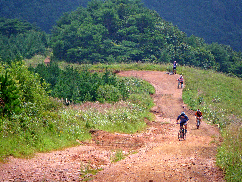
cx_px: 121
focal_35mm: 140
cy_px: 91
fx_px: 979
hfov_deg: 14.1
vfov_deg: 10.6
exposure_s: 1/250
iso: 80
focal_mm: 25
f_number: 5.5
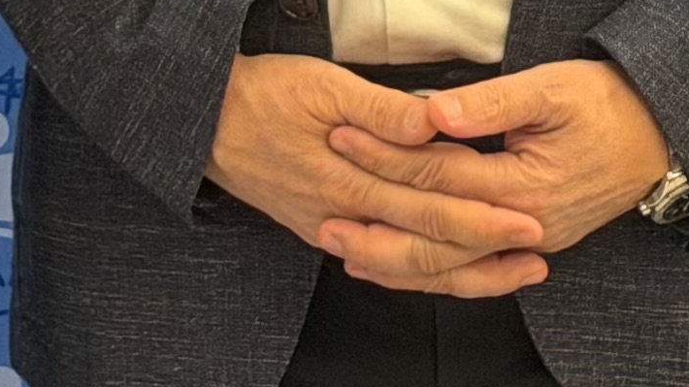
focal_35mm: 297
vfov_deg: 4.0
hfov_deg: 7.3
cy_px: -751
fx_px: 5425
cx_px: 329
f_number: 1.78
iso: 200
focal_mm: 6.76
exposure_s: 1/50
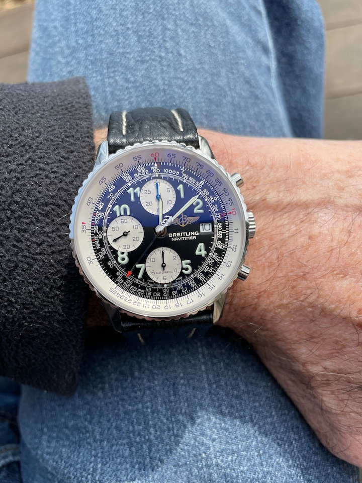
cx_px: 181
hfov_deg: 53.1
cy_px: 242
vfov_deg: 67.3
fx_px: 363
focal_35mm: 26
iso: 32
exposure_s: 1/1221
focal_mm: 4.2
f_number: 1.6
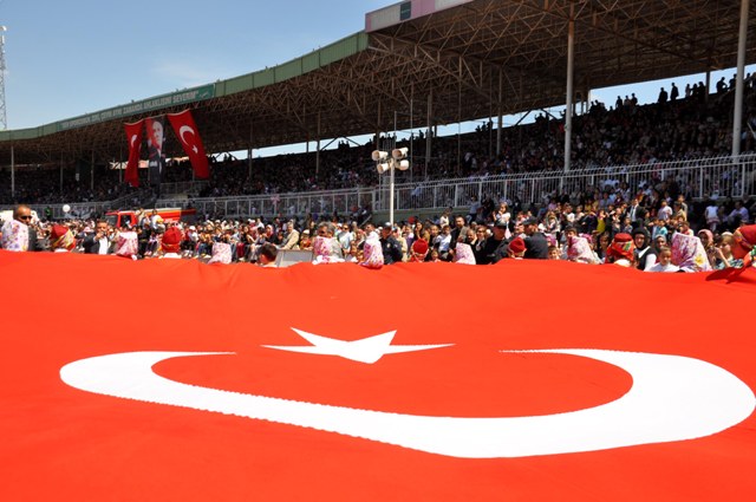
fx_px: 755
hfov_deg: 53.2
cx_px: 378
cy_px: 251
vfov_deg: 36.8
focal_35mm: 36
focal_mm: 24
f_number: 9
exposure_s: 1/400
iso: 200
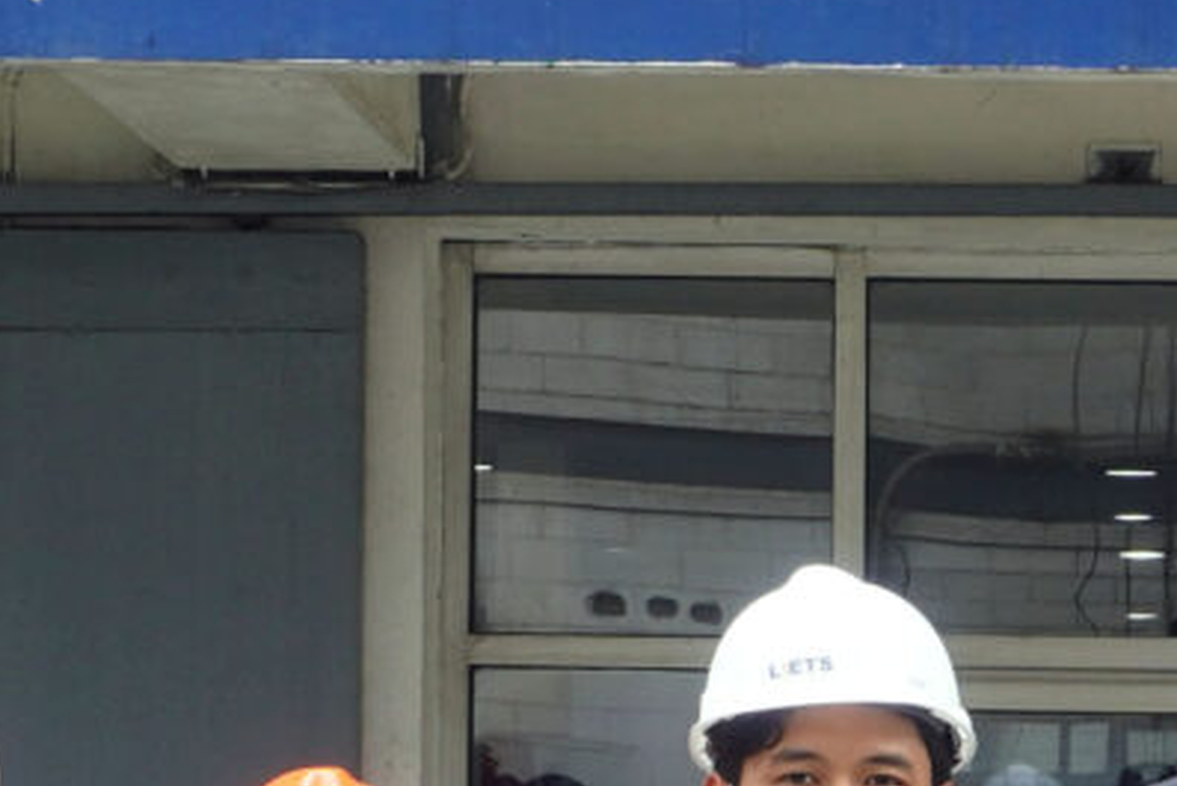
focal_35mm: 222
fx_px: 7268
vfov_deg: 6.2
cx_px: 901
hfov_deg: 9.2
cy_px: 924
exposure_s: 1/40
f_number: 7.1
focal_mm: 23
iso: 125
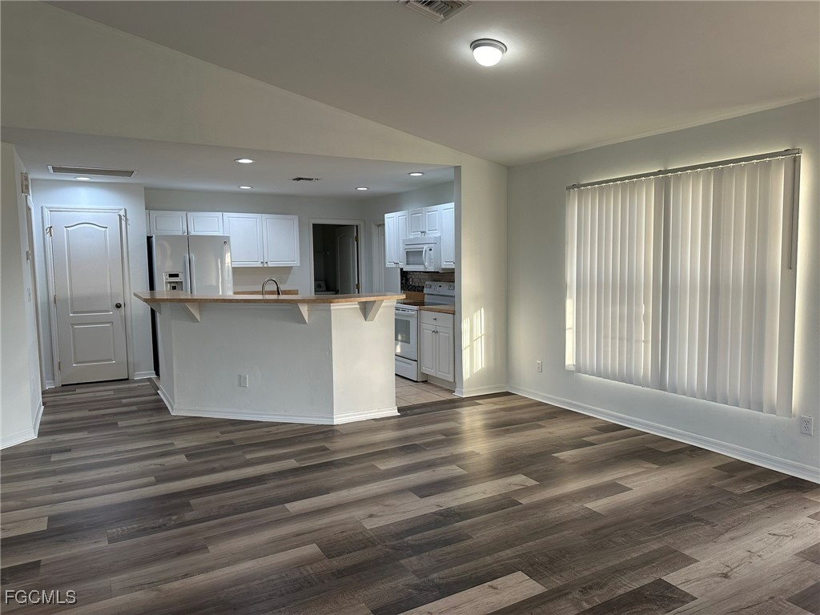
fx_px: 569
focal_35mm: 24
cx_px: 410
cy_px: 308
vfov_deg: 56.8
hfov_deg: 71.6
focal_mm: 6.86
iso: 160
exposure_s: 1/120
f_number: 1.78
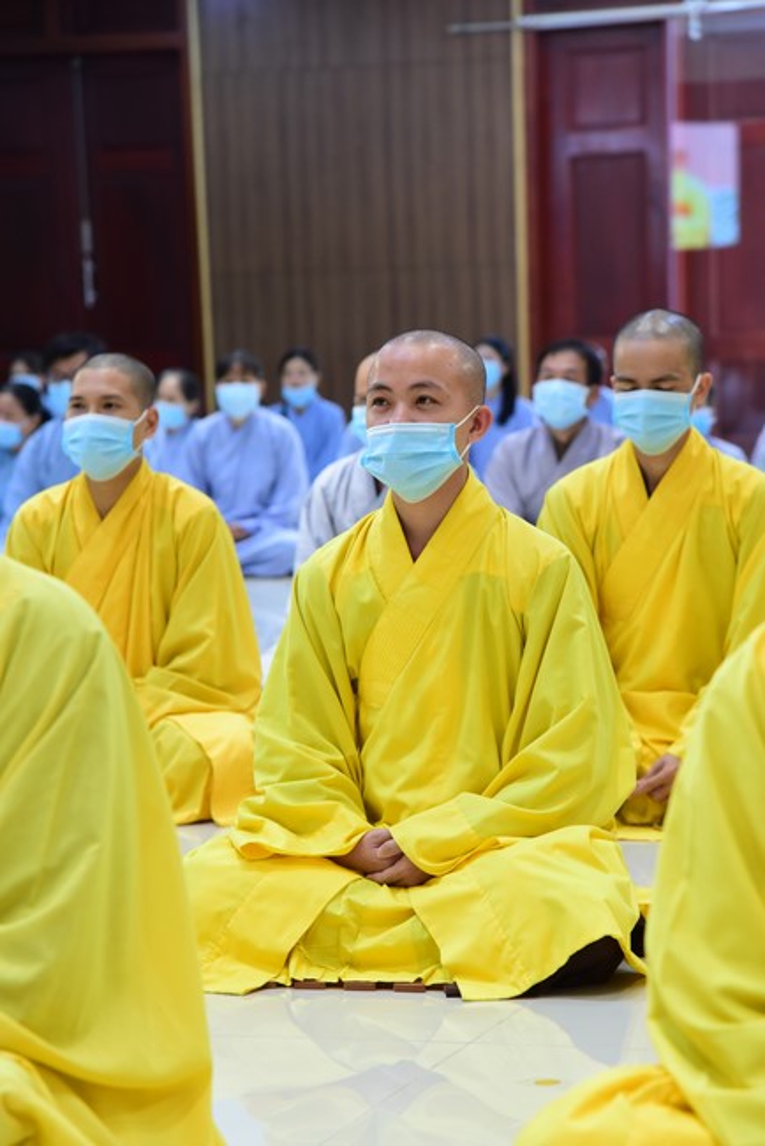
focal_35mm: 120
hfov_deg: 11.4
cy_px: 573
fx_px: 3821
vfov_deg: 17.1
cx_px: 382
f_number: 5.6
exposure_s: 1/80
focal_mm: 120
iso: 2500
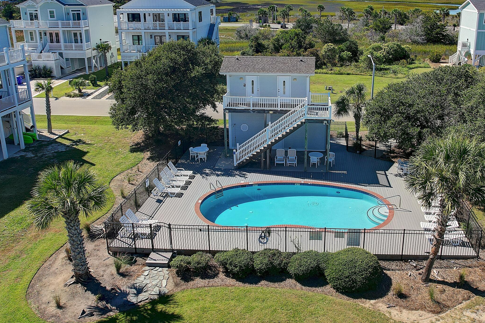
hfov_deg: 58.5
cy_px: 118
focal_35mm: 32
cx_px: 279
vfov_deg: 40.8
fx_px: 431
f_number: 2.8
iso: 120
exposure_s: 1/640
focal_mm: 8.4
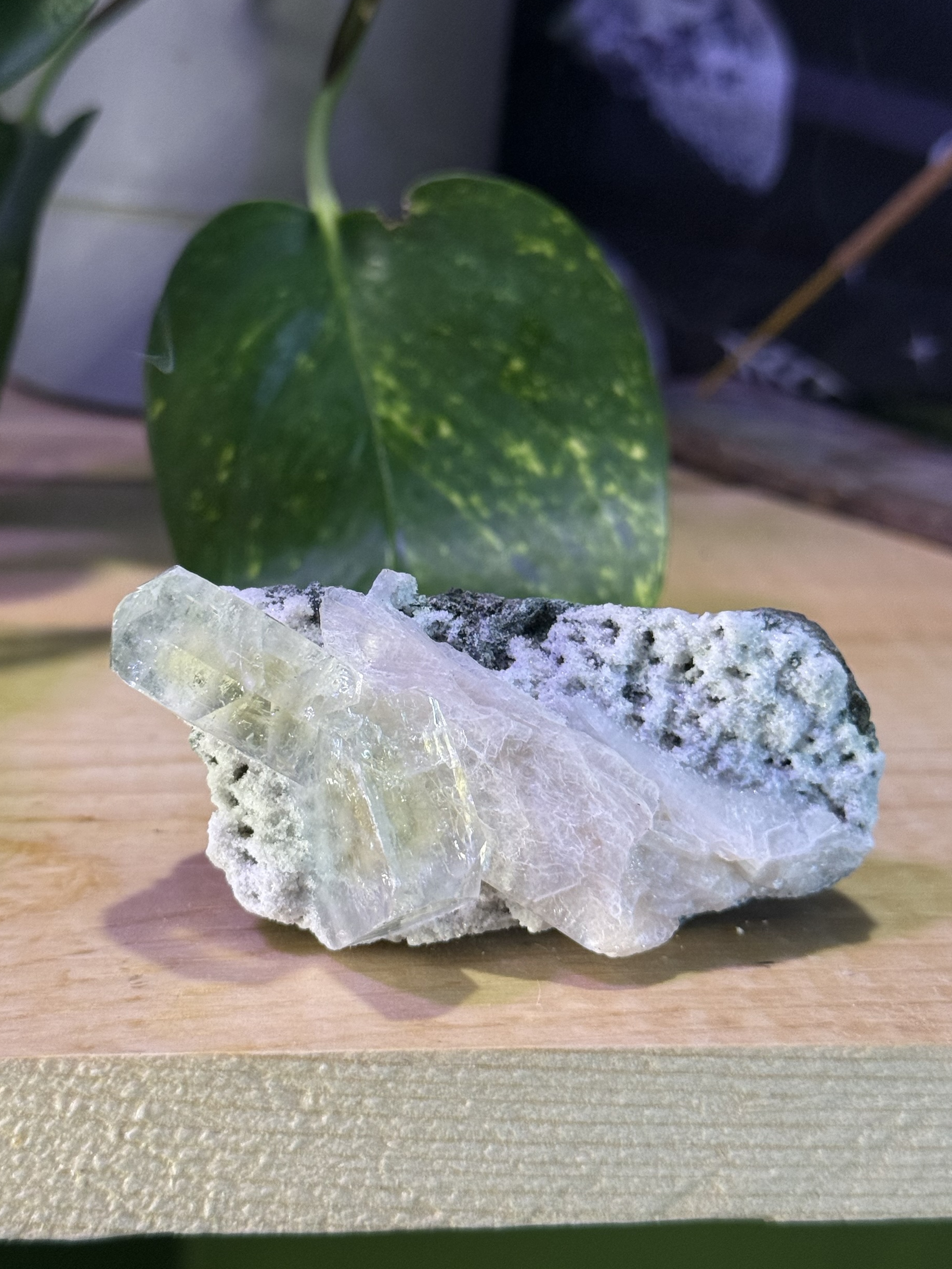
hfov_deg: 24.8
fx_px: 2163
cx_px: 422
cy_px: 508
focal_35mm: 59
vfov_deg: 32.6
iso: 125
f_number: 1.78
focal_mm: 6.76
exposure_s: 1/120
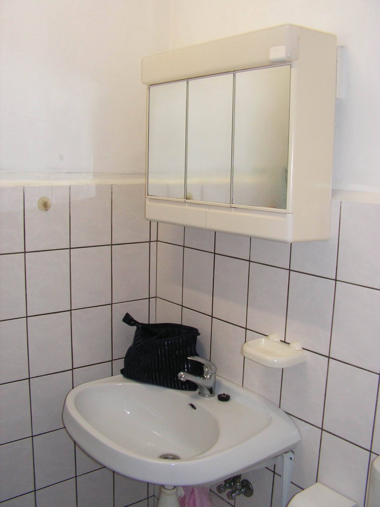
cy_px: 254
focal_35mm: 36
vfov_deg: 51.4
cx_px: 190
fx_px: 527
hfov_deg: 39.7
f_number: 3.2
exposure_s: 1/40
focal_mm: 6
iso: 200
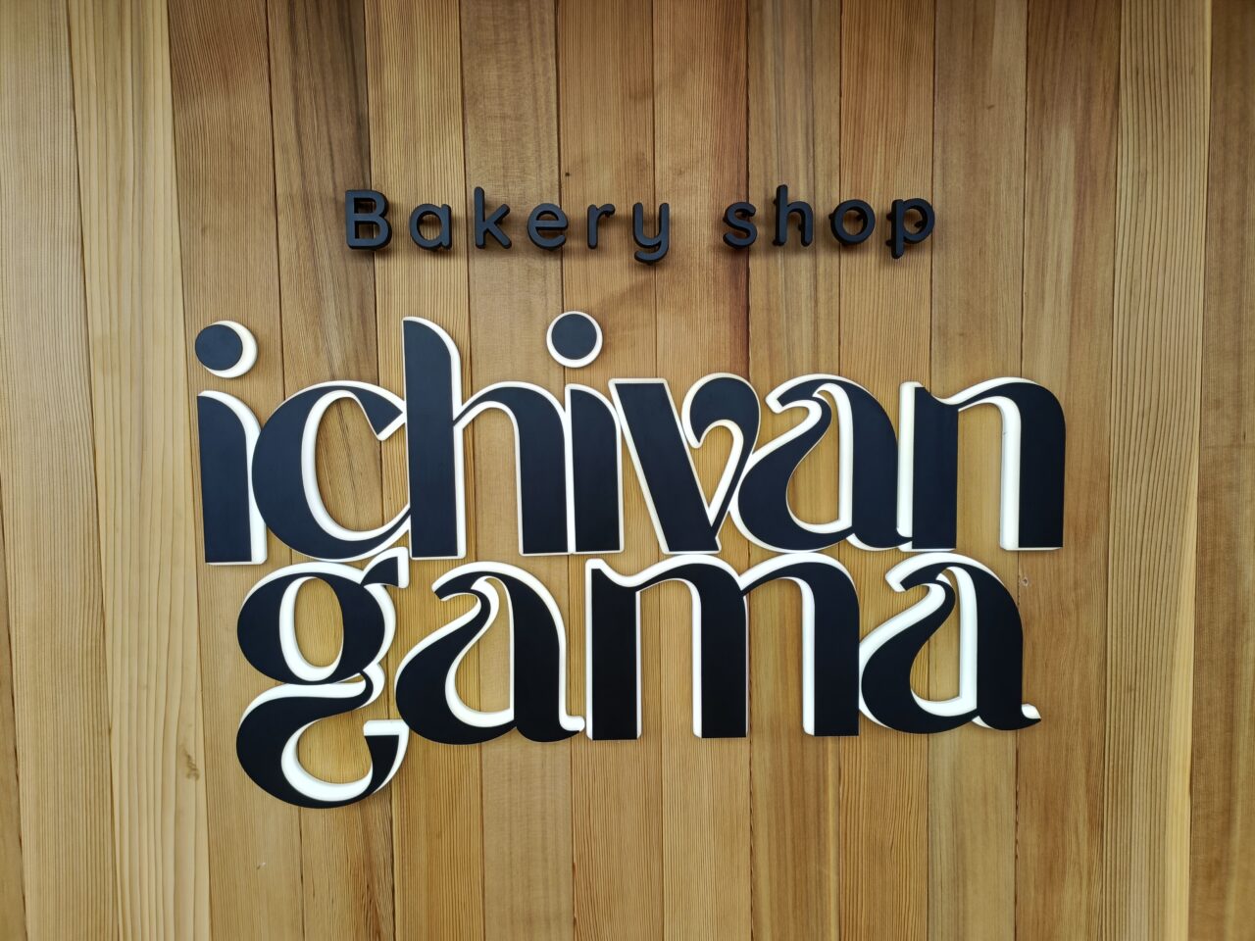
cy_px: 470
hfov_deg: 69.4
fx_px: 906
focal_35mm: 25
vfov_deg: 54.9
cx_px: 628
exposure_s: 1/120
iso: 64
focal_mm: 4.7
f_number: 1.7
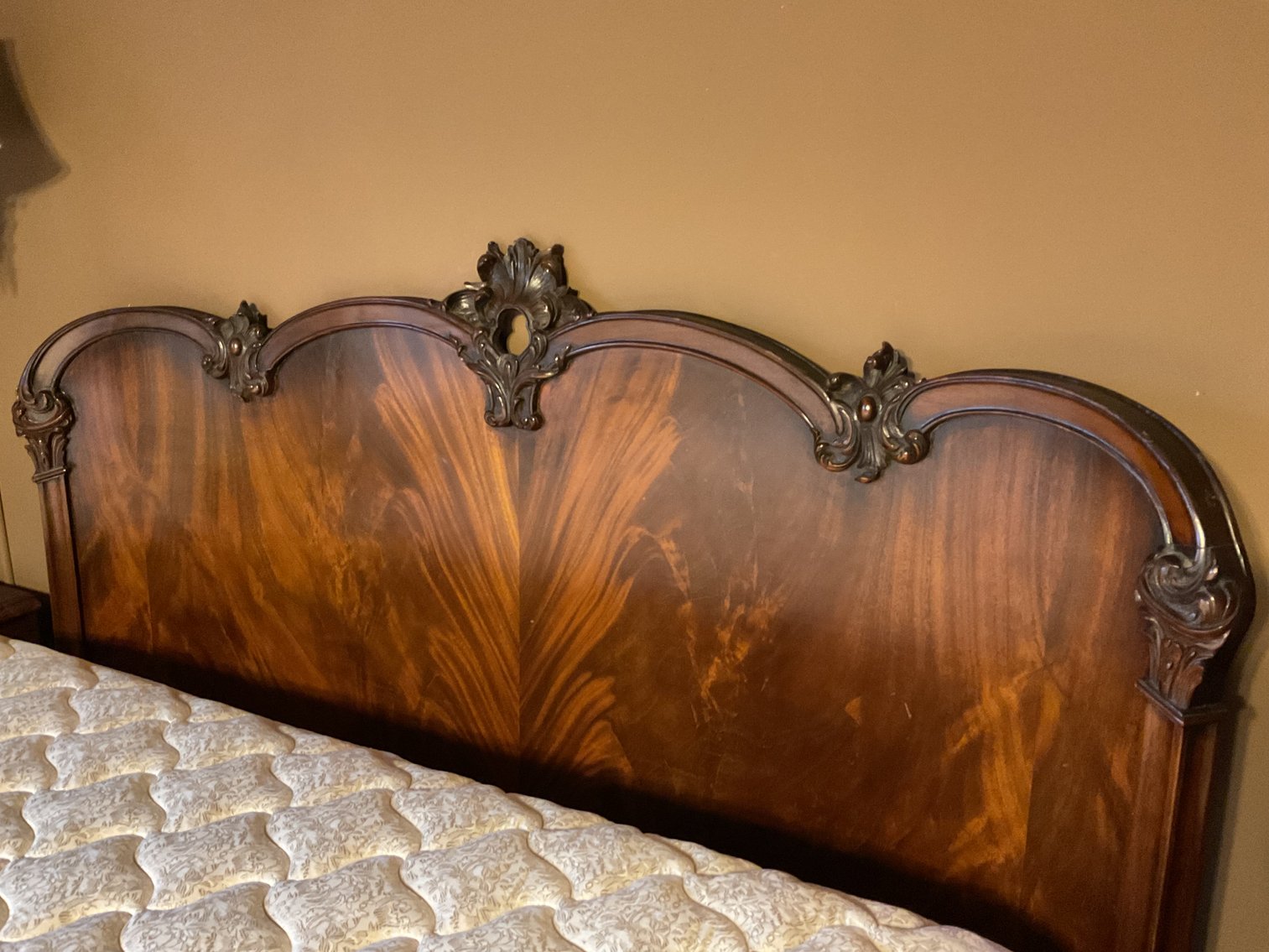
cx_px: 634
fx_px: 1063
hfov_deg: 61.7
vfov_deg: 48.2
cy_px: 476
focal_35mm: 29
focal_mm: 3
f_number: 1.8
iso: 500
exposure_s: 1/30
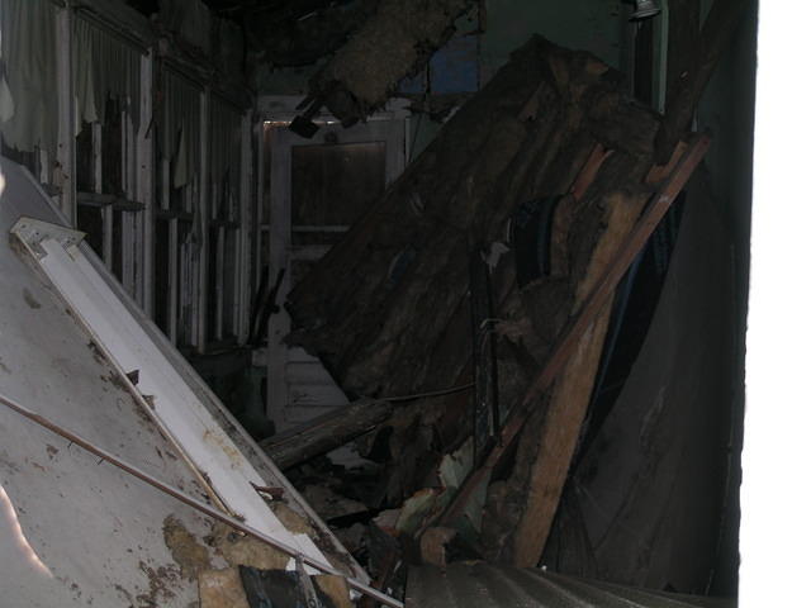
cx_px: 406
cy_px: 304
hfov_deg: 38.2
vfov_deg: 29.1
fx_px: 1171
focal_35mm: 50
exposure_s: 1/60.1
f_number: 3.4
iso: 50
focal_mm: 10.3
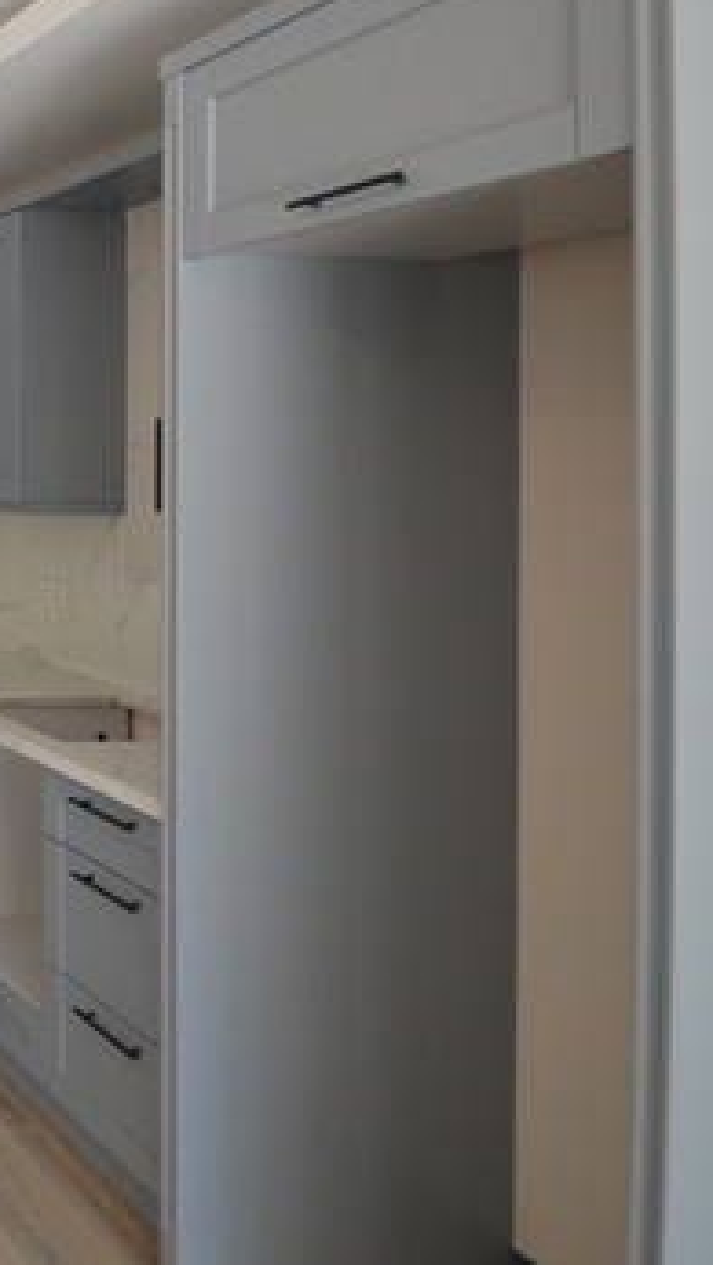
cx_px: -506
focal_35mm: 36
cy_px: 446
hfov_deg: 22.5
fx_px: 1211
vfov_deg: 54.3
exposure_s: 1/60
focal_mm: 11
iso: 360
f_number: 5.6
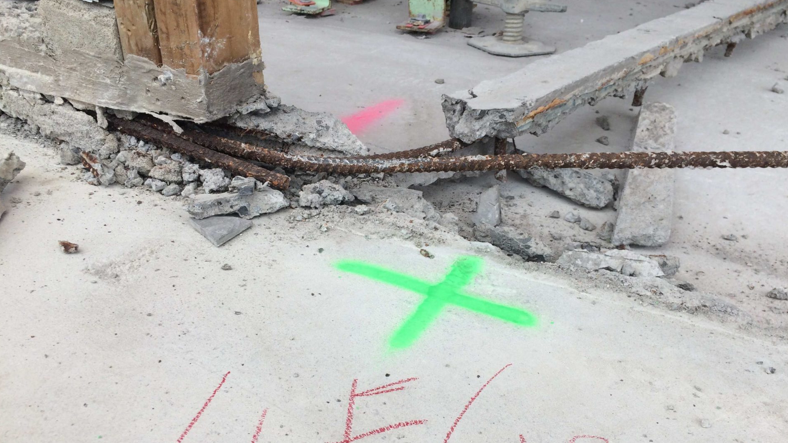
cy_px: 268
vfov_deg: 36.5
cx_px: 397
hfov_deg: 61.0
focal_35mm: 32
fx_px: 669
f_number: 2.2
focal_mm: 4.15
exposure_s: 1/100
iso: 40
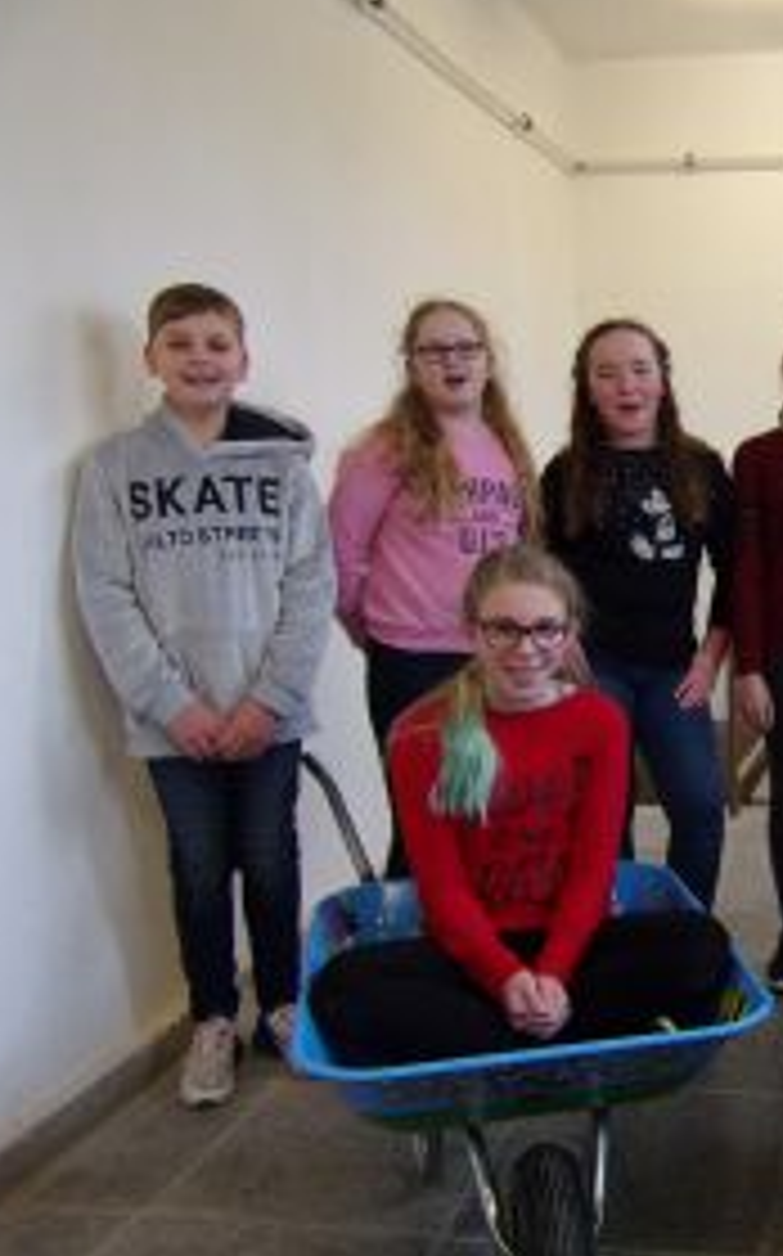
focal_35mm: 38
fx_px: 1299
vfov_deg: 51.6
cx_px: 778
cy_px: 639
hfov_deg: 31.1
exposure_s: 1/34
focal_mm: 4.5
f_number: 3.5
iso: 200
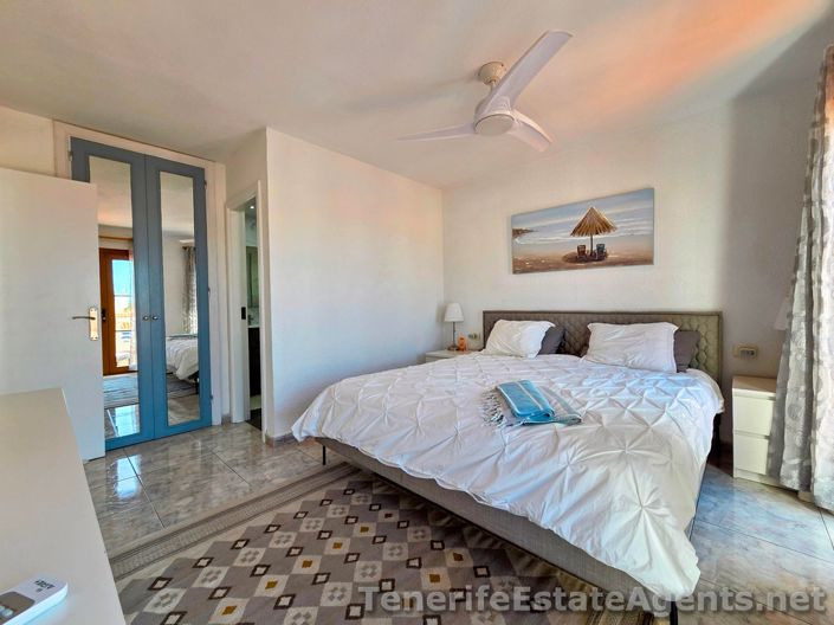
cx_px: 417
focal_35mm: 13
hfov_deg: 106.2
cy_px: 312
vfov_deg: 89.9
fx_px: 313
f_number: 2.2
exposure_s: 1/109
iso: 50
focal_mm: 2.2
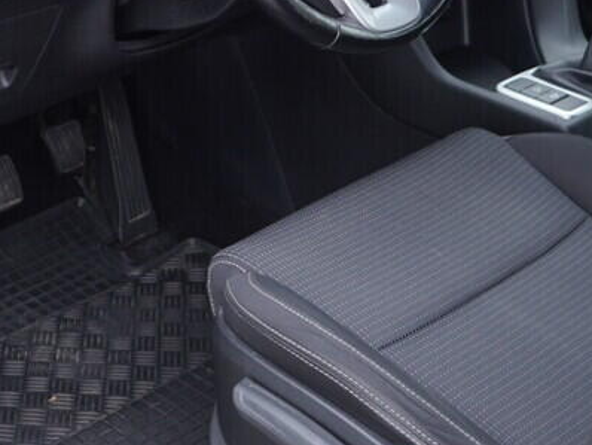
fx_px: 1523
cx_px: 107
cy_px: -22
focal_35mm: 89
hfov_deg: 21.7
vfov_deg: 16.2
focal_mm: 24
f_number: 2.8
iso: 160
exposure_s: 1/40
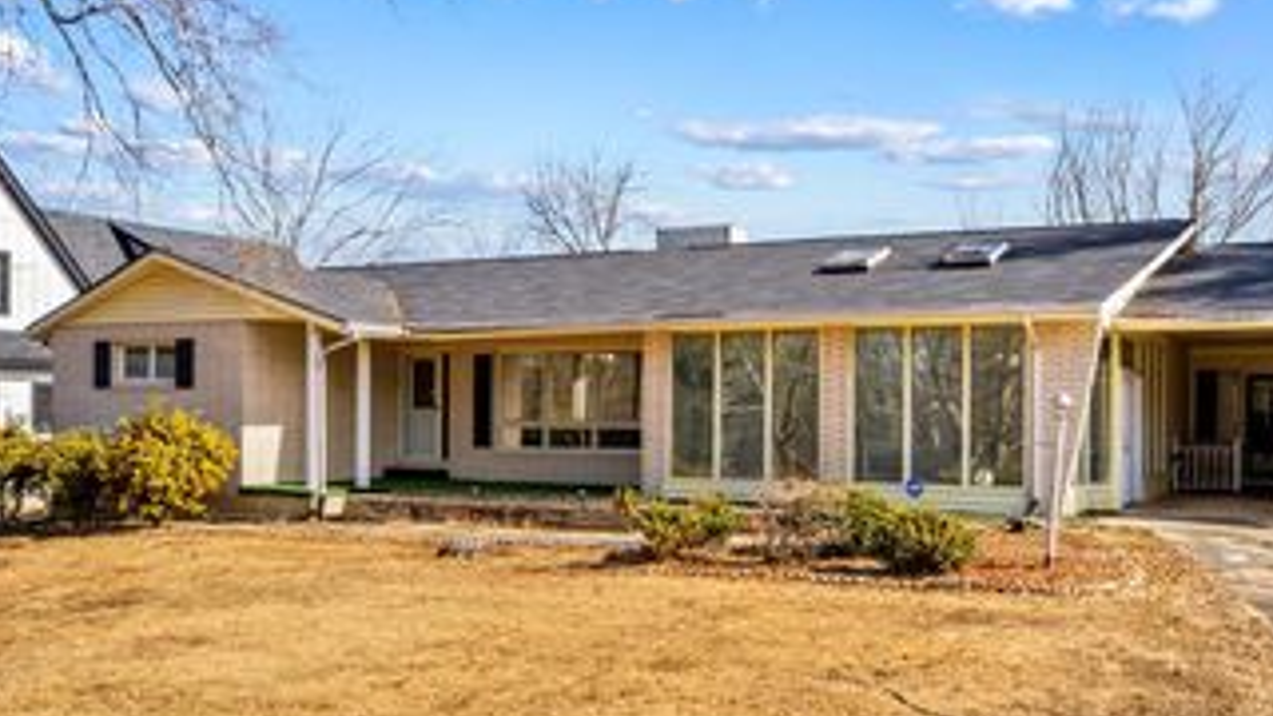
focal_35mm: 36
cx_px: 788
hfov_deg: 54.7
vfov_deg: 32.8
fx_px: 1215
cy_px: 412
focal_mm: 8.38
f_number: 2.8
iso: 120
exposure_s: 1/1250
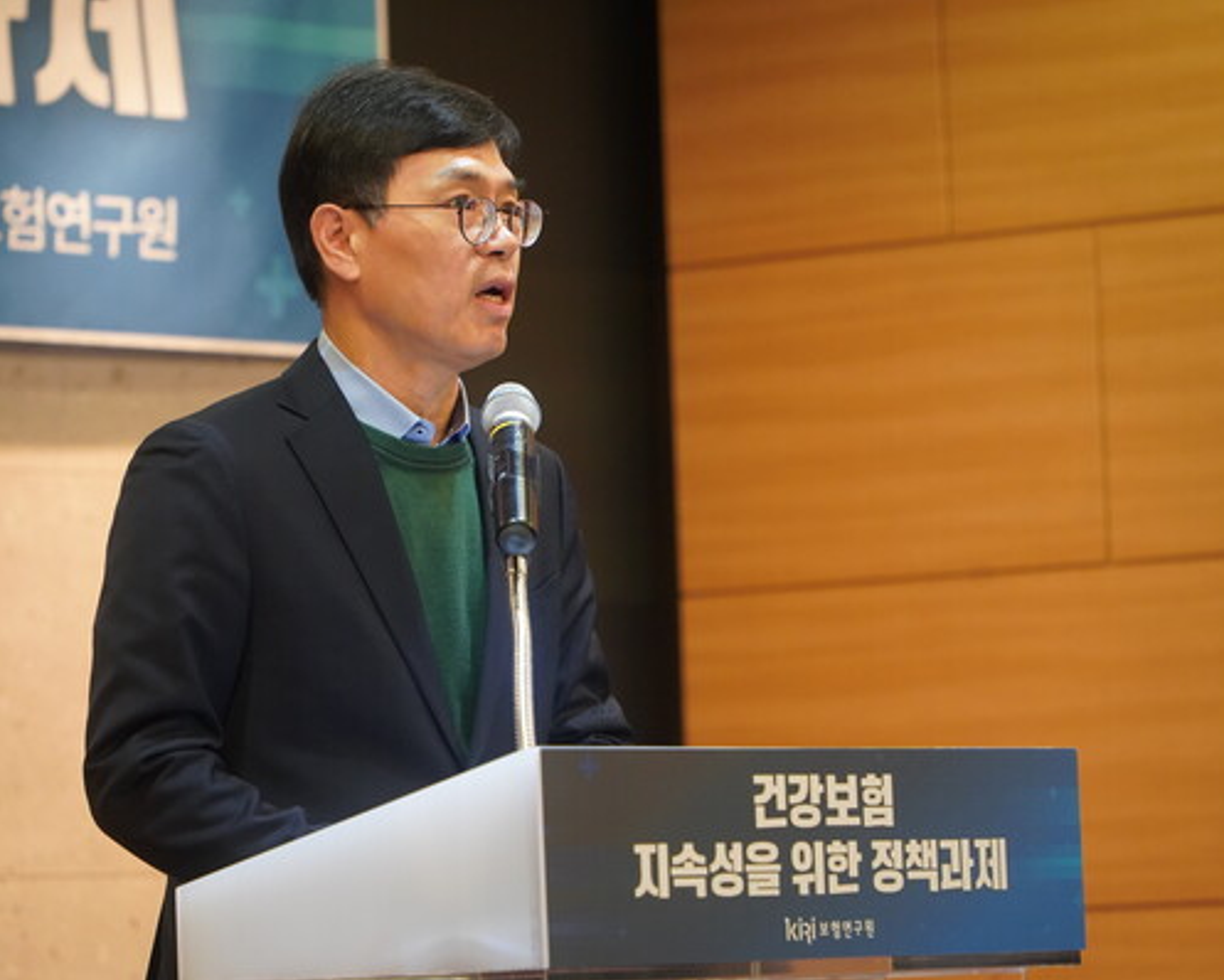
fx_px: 5581
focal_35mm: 154
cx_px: 579
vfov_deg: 10.0
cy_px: 490
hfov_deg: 12.5
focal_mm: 136
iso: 5000
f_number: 5
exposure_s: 1/160
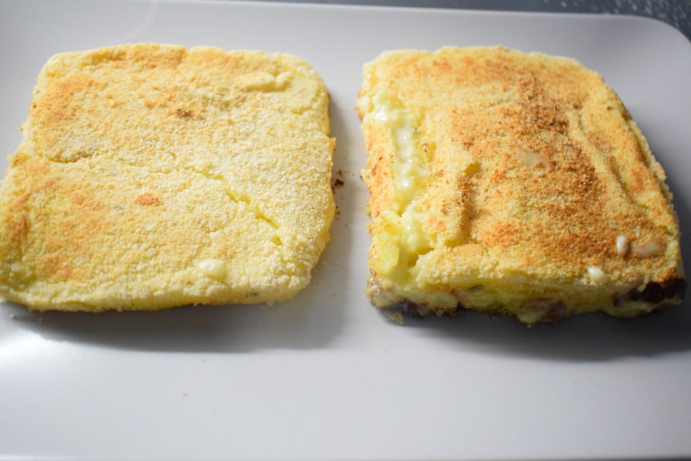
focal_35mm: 38
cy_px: 230
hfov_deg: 51.3
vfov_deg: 35.5
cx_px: 346
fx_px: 720
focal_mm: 25
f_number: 4
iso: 3200
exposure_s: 1/100
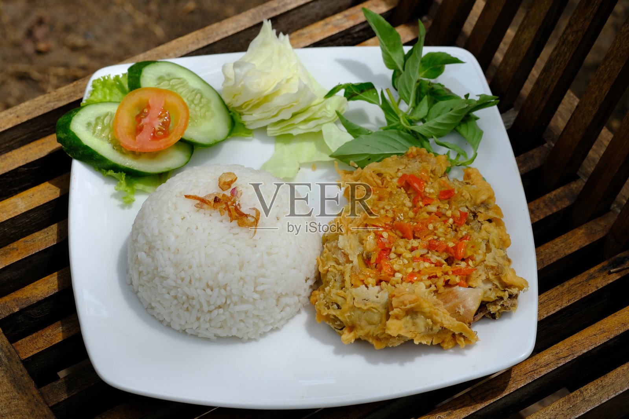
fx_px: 1573
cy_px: 210
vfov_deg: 15.2
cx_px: 314
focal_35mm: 90
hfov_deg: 22.6
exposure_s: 1/800
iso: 400
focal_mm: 60
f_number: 6.4
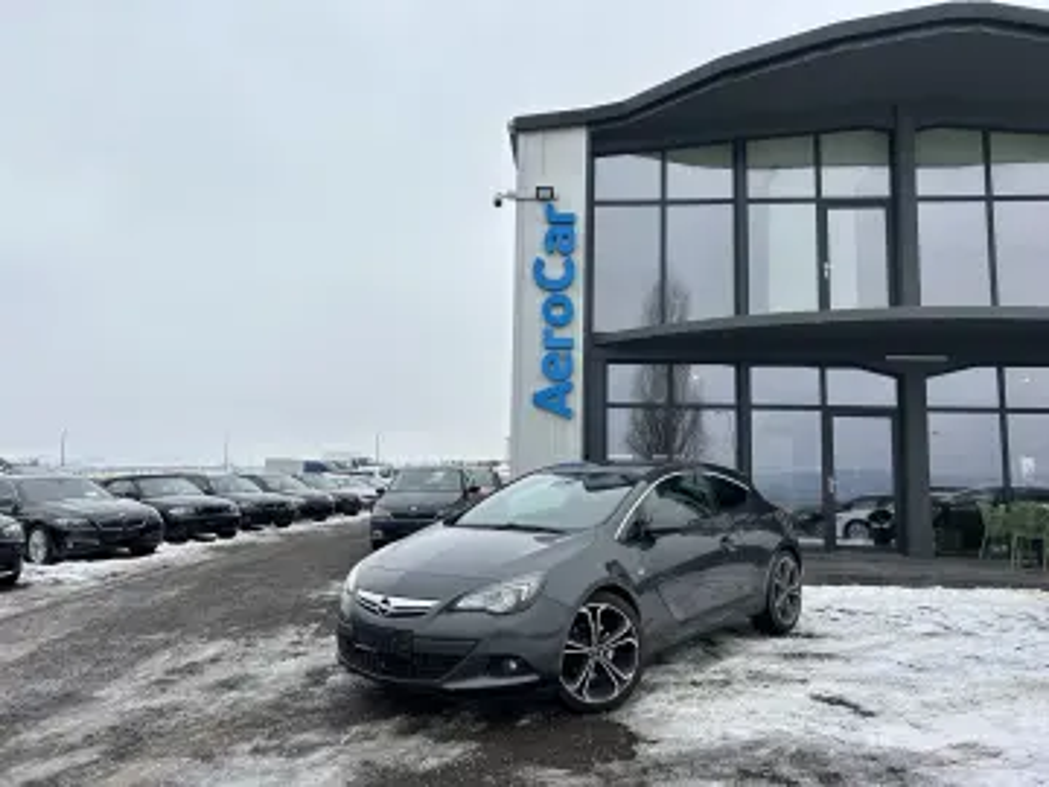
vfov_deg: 53.1
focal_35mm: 26
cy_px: 394
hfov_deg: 67.3
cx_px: 524
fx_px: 788
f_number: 1.5
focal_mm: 5.7
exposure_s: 1/1511
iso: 50
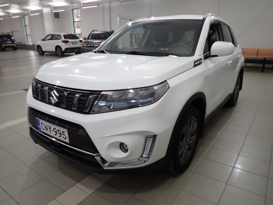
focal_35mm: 25
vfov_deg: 54.9
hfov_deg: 69.4
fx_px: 197
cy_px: 102
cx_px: 136
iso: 100
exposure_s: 1/80
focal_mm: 4.5
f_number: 2
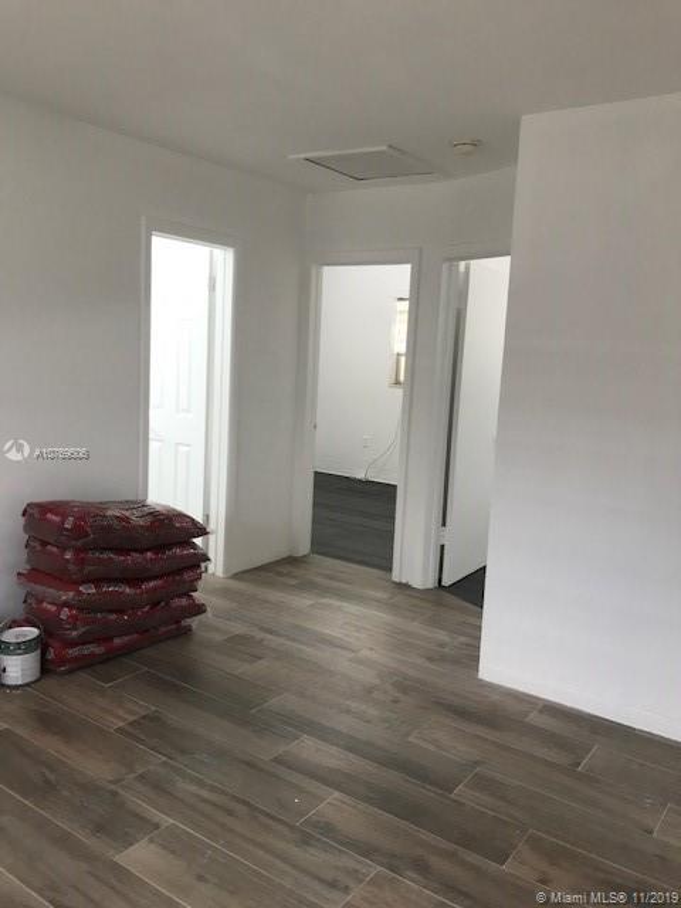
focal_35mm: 28
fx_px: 734
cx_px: 340
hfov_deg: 49.7
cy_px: 454
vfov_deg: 63.4
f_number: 1.8
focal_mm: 3.99
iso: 50
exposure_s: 1/30
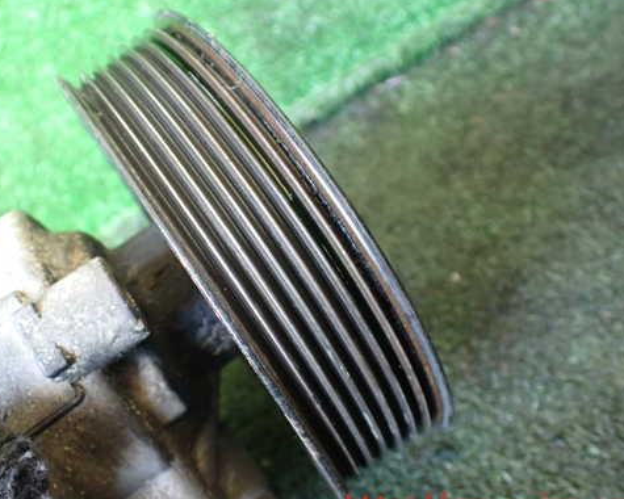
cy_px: 228
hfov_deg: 48.8
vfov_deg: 40.1
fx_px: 683
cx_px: 248
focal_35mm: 37
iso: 800
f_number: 2.3
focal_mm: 5.4
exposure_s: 1/30
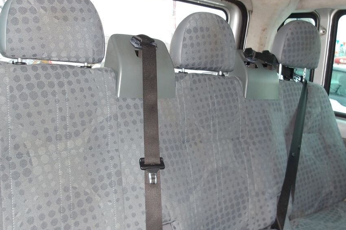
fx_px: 327
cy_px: 119
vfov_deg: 38.9
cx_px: 176
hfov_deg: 55.8
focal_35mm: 34
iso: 200
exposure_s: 1/15
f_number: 3
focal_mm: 4.9
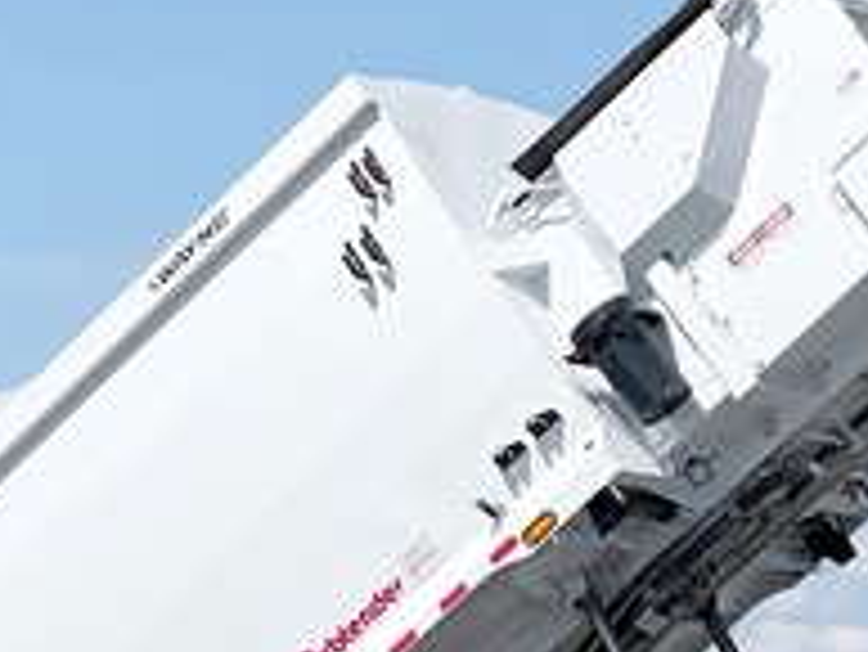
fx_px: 6473
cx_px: 792
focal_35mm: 258
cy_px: 286
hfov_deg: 7.6
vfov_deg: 5.8
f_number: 2.2
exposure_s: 1/3534
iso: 32
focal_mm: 7.5
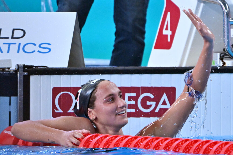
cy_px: 78
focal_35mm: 840
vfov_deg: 1.6
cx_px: 116
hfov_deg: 2.5
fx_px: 5435
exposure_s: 1/2000
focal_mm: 560
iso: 3200
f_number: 4
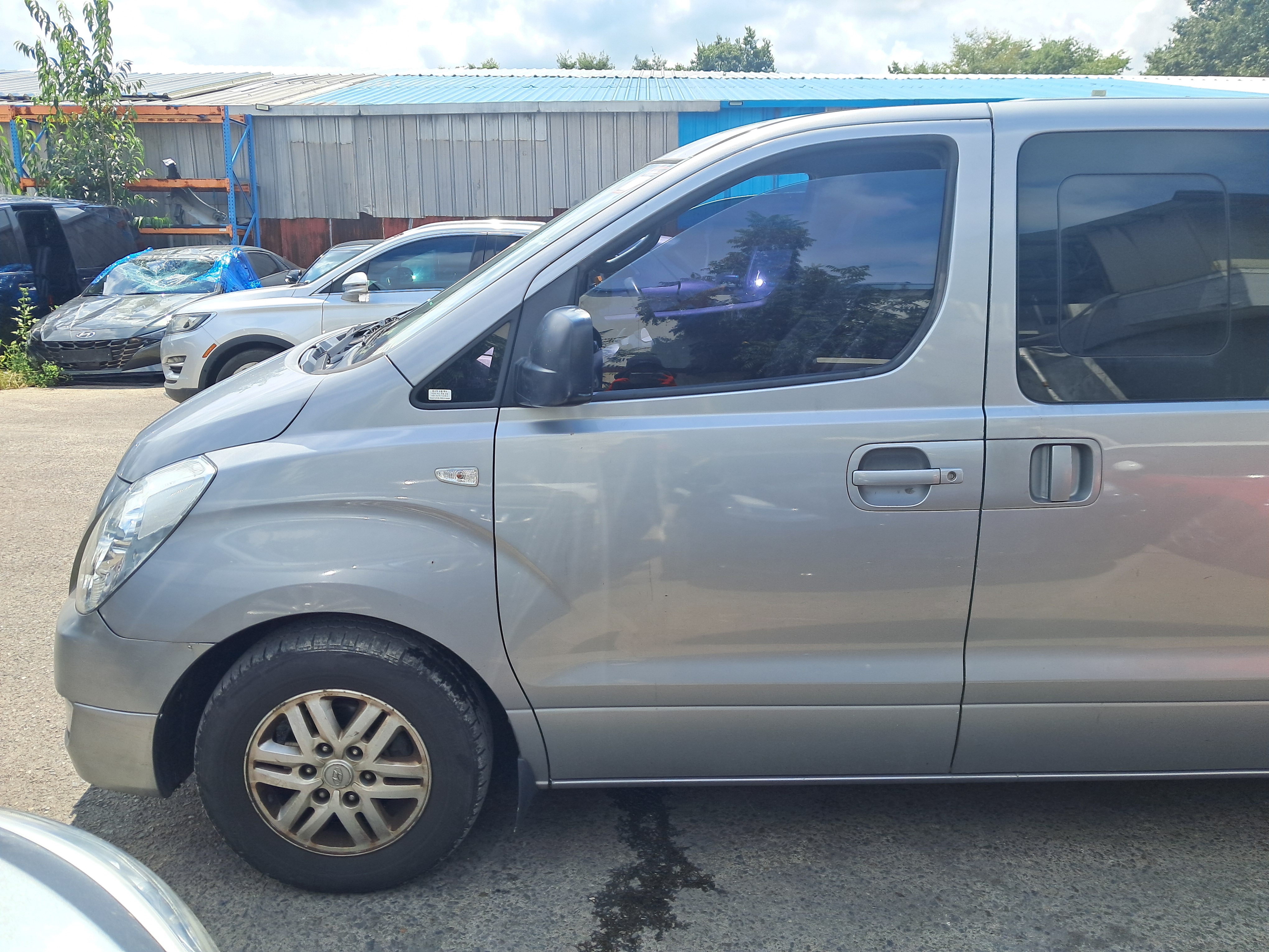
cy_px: 476
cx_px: 634
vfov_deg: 51.4
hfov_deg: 65.3
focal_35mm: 27
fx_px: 990
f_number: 1.8
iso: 50
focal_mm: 4
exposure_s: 1/581
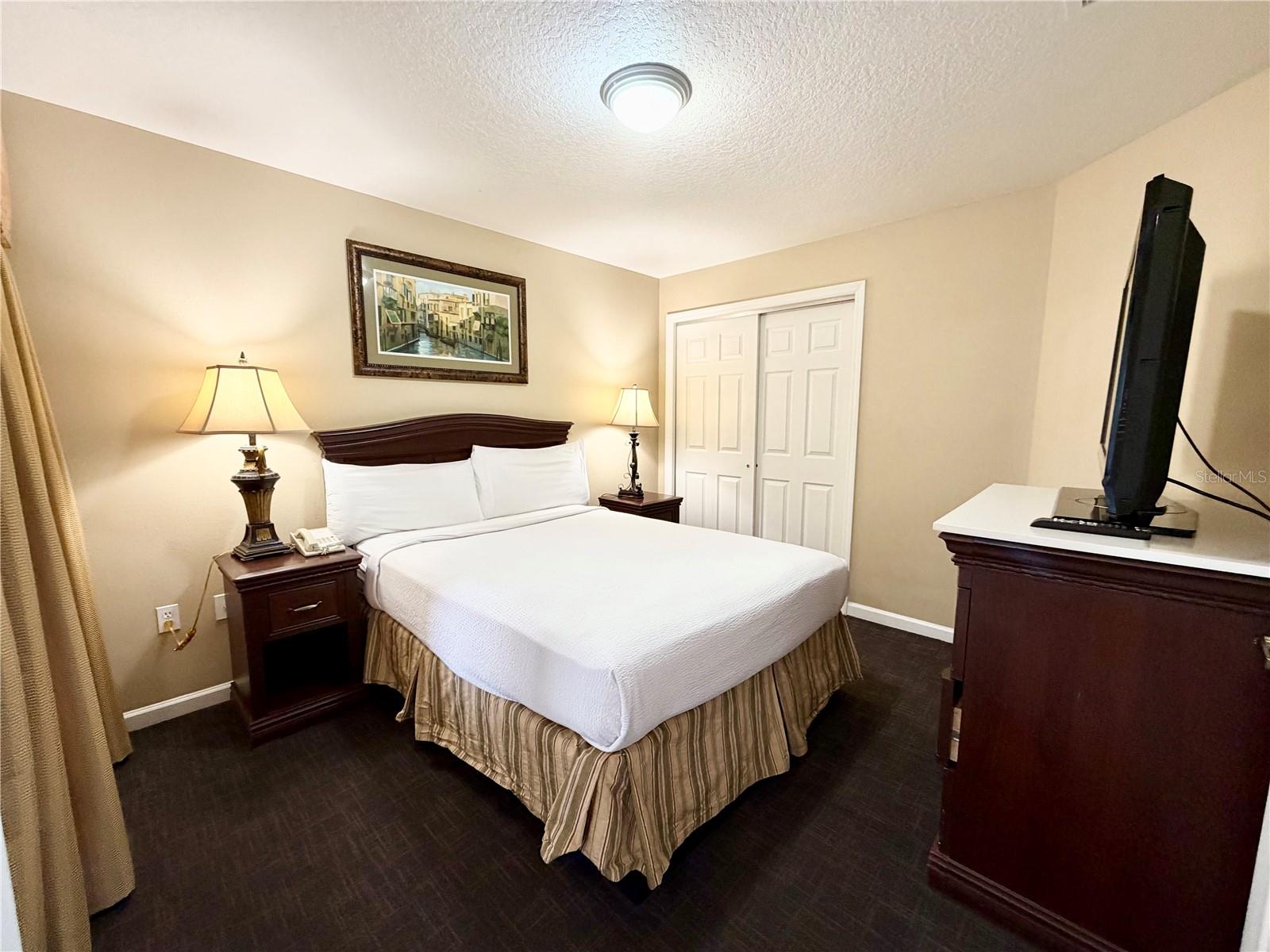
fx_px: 514
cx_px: 635
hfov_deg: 102.1
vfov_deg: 85.7
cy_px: 476
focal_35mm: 14
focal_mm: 2.22
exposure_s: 1/60
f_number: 2.2
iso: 250
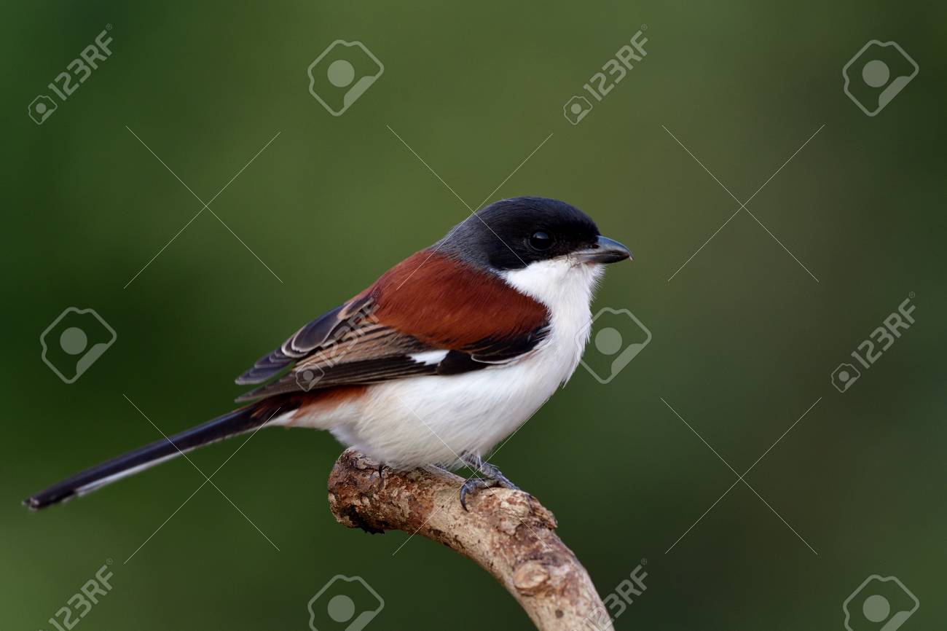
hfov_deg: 2.8
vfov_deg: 1.8
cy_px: 316
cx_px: 474
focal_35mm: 750
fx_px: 19723
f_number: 6.3
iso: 500
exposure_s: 1/2
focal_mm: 500
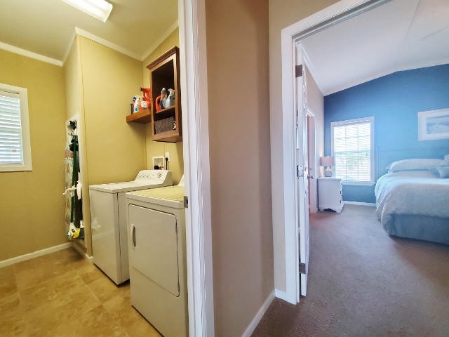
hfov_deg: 106.2
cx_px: 224
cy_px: 168
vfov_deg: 89.9
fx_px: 169
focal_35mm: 13
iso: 200
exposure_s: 1/60
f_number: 2.2
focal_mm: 1.8
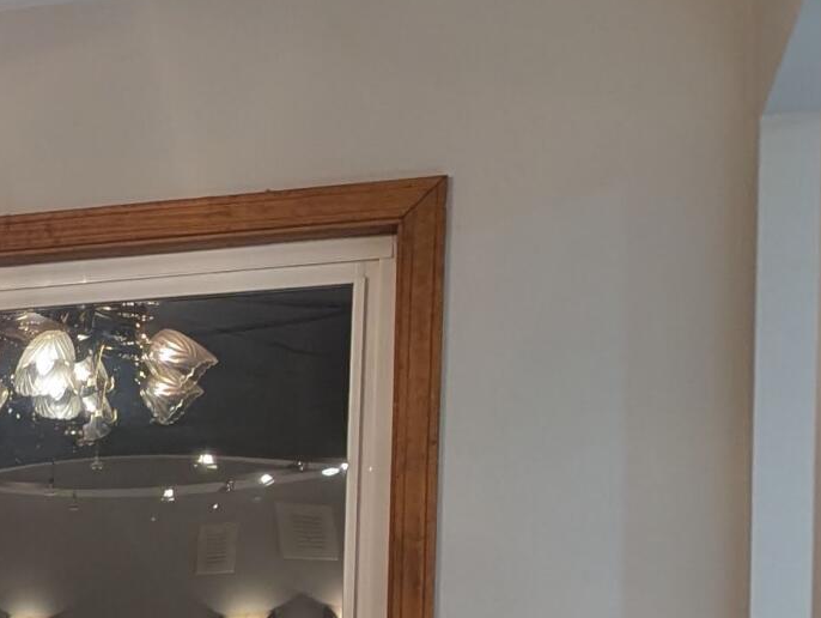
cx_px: -947
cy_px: 859
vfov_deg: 13.5
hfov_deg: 14.5
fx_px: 2493
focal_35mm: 105
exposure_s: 1/24
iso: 70
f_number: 1.85
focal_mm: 6.81
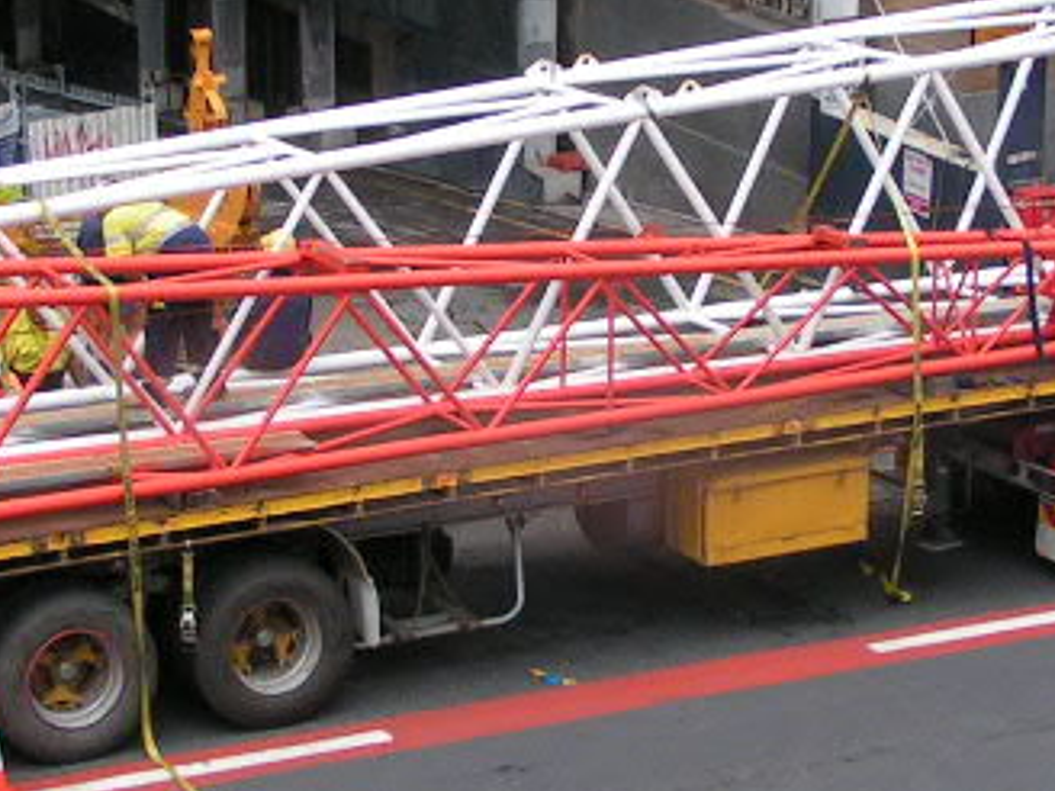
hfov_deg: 18.7
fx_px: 3200
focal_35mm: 105
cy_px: 235
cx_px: 627
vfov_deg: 14.1
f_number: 5.6
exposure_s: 1/125
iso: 50
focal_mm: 6.6
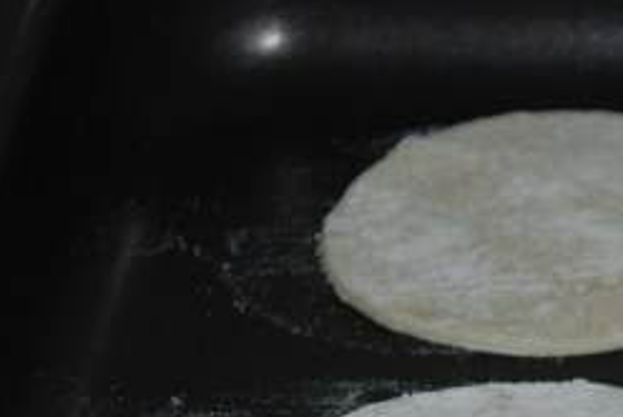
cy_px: 628
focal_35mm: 387
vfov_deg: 3.5
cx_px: 995
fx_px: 6705
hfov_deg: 5.3
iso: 160
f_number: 5.6
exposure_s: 1/60
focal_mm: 80
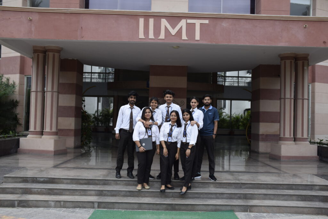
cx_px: 164
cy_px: 110
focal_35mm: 34
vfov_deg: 38.4
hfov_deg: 55.1
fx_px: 314
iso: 200
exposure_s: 1/250
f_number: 8
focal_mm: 23
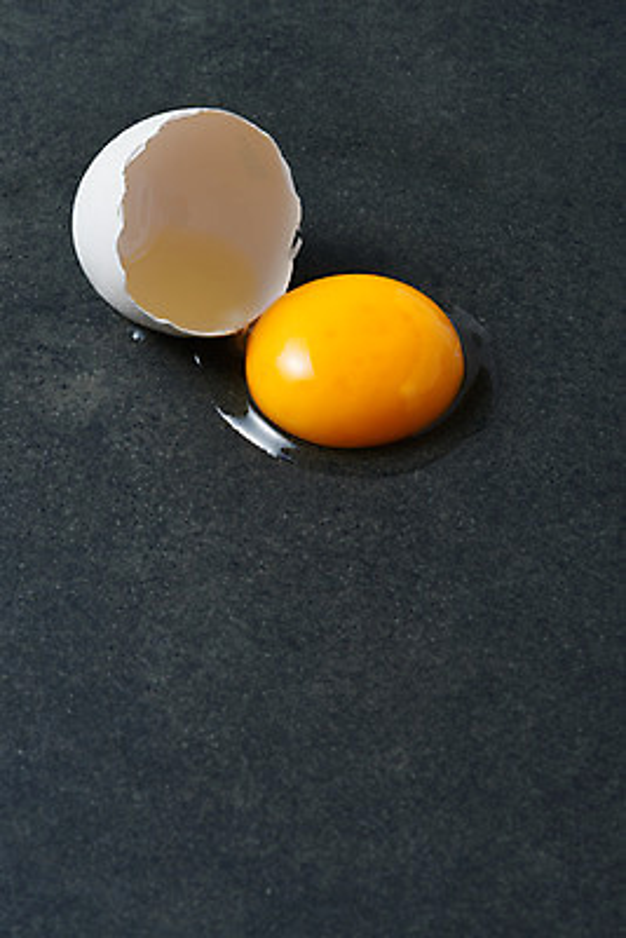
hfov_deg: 13.1
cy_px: 469
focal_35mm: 105
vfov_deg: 19.4
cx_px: 313
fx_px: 2736
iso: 100
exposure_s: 1/125
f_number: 20
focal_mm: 105
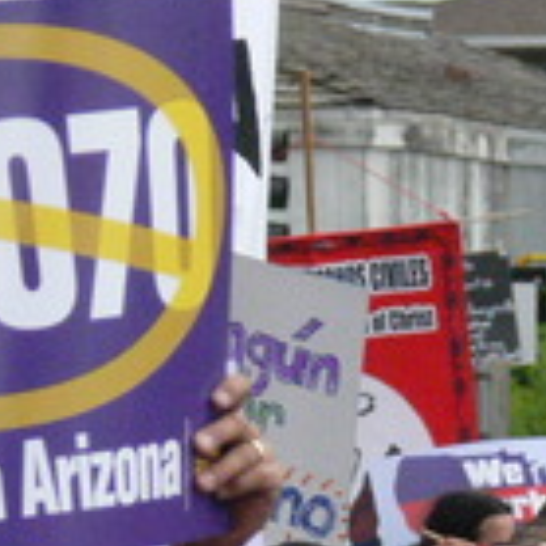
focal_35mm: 1012
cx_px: -432
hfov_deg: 1.7
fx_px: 18059
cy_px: 354
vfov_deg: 1.7
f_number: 5
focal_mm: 52.6
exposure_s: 1/1300
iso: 400
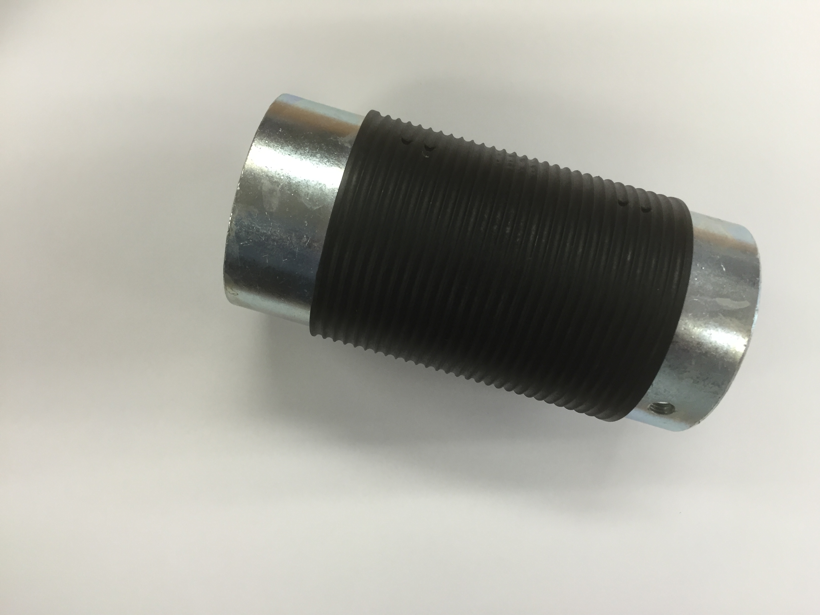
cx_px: 410
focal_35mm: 29
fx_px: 687
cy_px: 308
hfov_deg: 61.7
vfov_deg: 48.2
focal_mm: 4.15
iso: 50
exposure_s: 1/33
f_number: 2.2
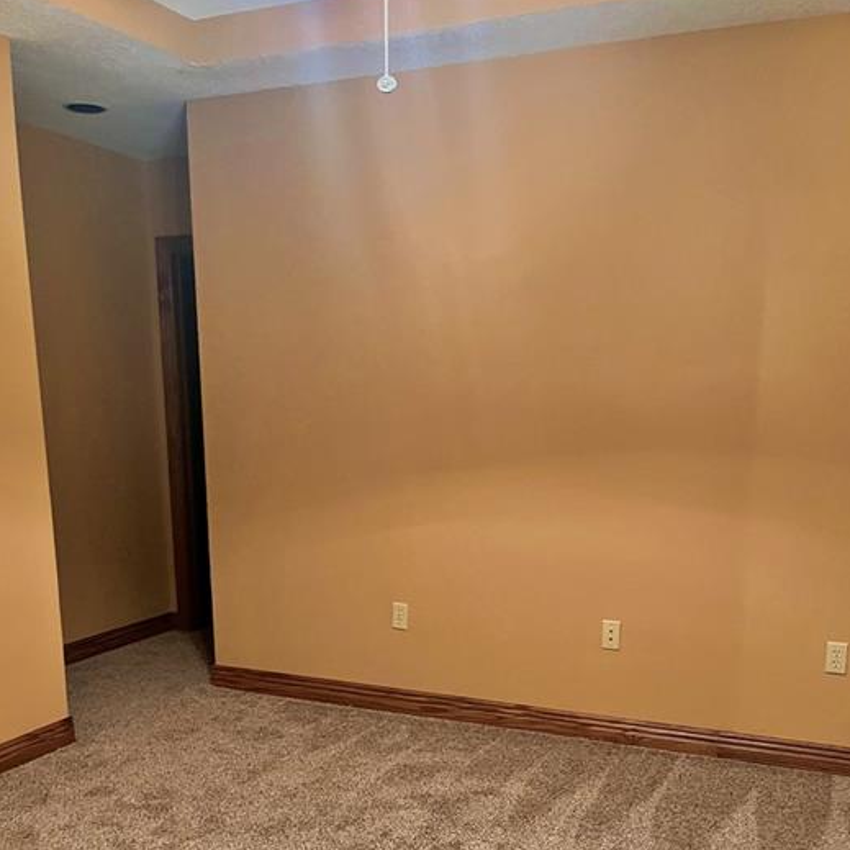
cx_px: 442
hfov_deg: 48.4
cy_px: 617
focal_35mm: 34
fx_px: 945
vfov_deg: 47.0
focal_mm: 5.1
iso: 500
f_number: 1.6
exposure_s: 1/40
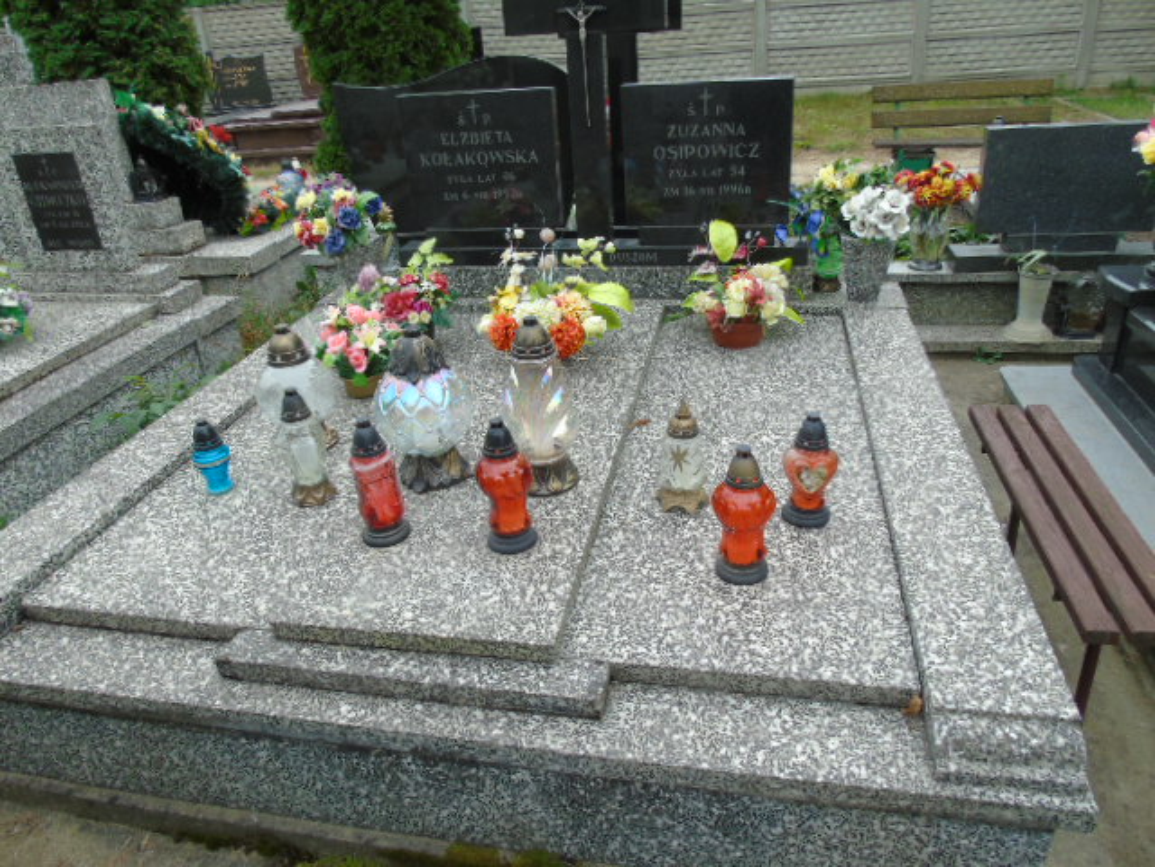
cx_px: 578
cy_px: 434
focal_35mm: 25
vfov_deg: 54.9
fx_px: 834
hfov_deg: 69.4
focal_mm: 4.4
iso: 80
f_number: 3.4
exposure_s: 1/125
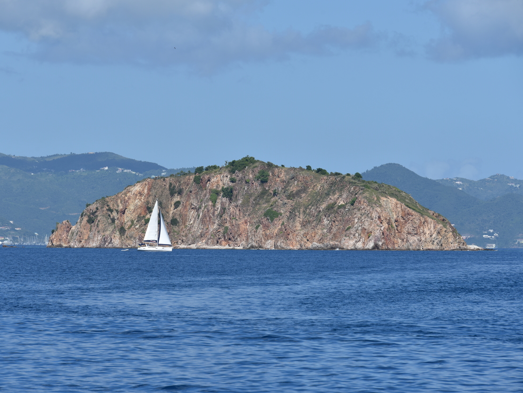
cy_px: 194
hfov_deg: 9.9
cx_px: 236
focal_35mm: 200
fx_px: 3022
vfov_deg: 7.4
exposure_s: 1/400
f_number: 9
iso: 100
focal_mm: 180
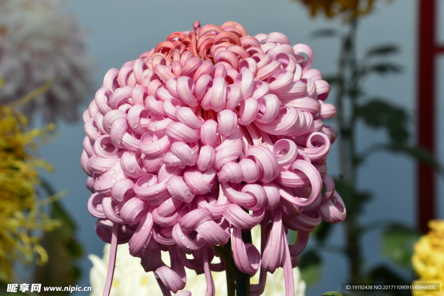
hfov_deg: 11.0
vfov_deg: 7.3
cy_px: 148
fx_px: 2311
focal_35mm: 188
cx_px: 222
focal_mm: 125
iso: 400
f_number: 14
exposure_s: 1/400
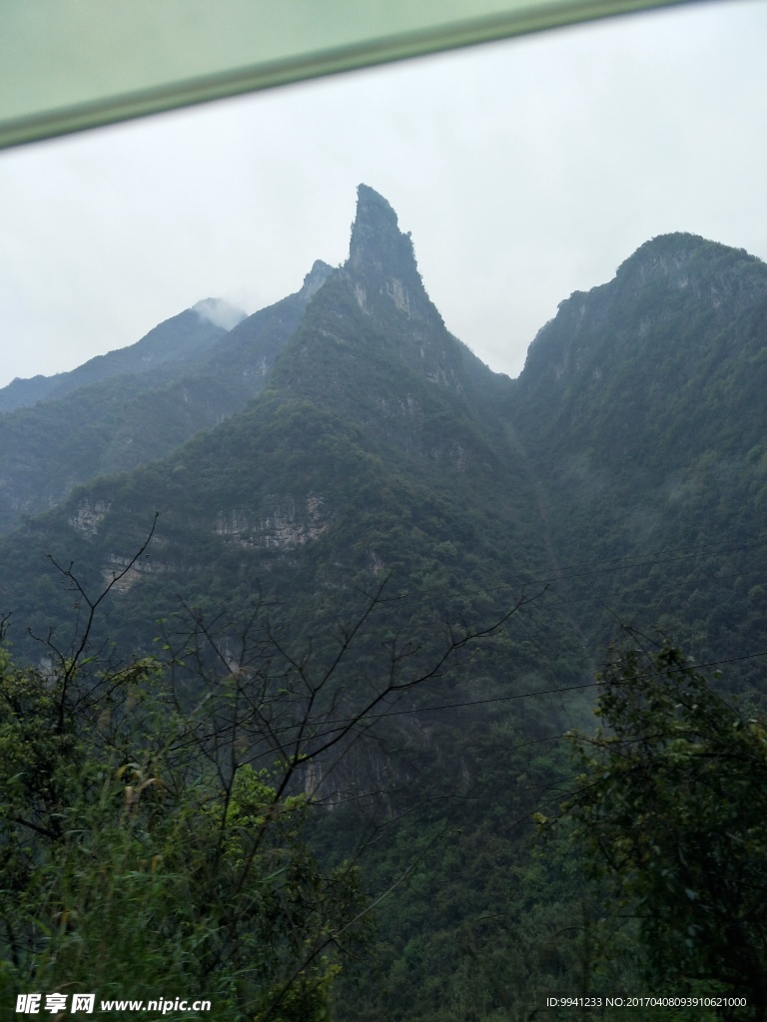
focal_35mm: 24
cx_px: 384
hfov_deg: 56.8
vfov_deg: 71.6
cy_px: 511
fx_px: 709
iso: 49
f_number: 1.7
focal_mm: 4.1
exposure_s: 1/312
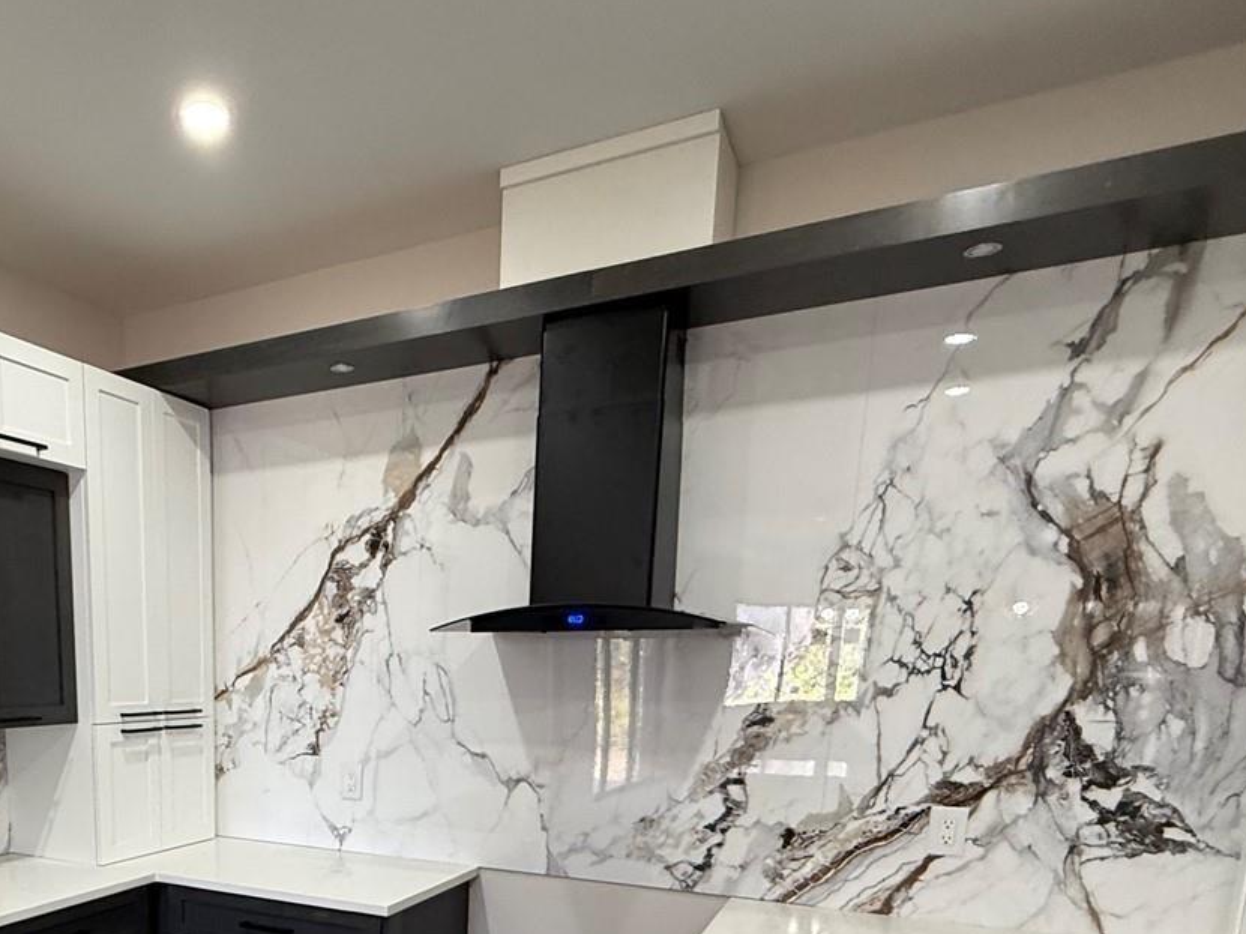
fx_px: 972
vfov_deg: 46.2
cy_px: 845
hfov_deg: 61.5
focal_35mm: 27
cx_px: 306
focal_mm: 2.22
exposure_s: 1/120
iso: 320
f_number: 2.2
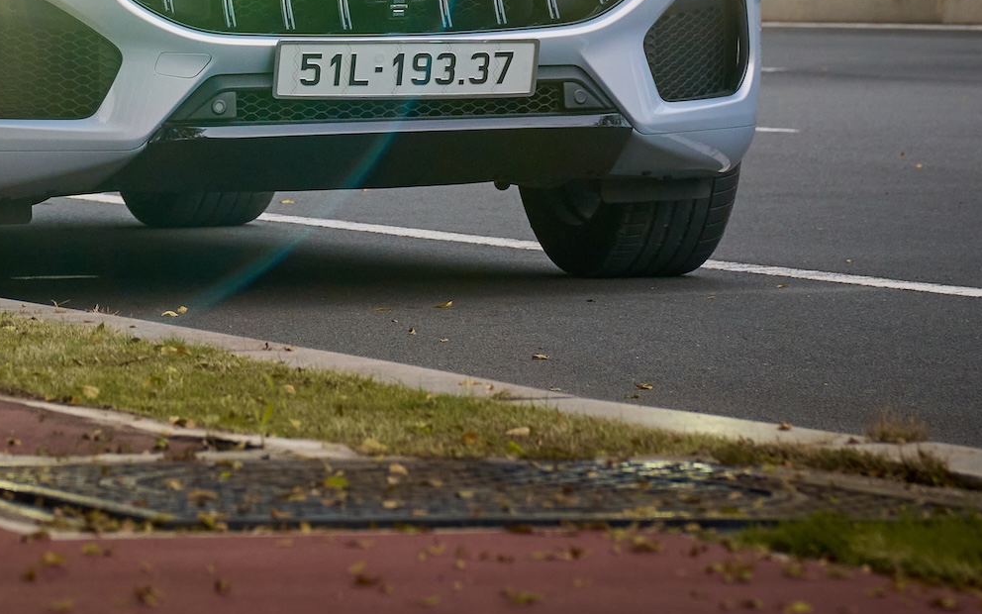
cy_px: -142
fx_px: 6932
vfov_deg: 5.0
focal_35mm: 259
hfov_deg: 8.1
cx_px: 146
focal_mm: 70
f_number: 5
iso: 500
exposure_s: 1/160
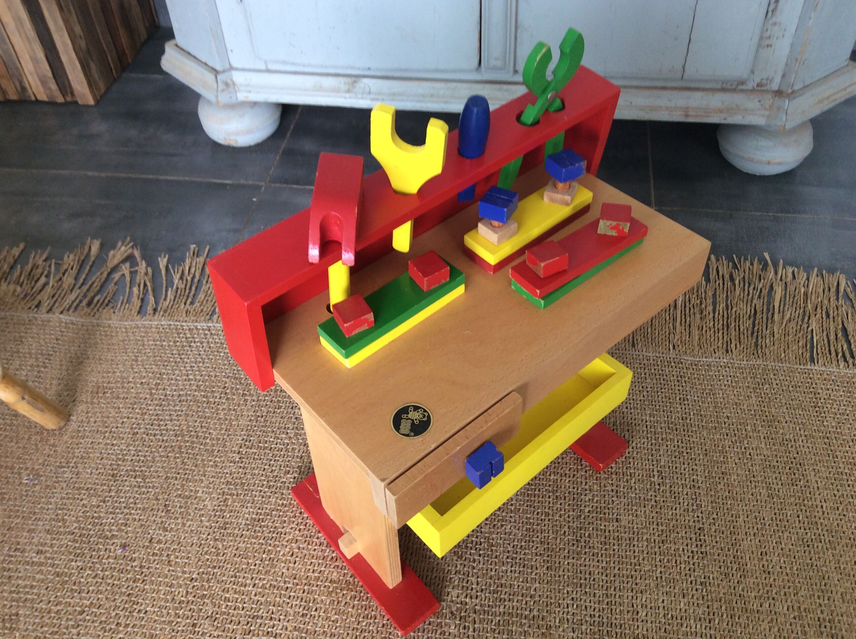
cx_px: 428
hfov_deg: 56.9
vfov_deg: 44.1
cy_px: 320
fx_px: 790
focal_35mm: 32
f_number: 2.4
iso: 50
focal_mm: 3.3
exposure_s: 1/25
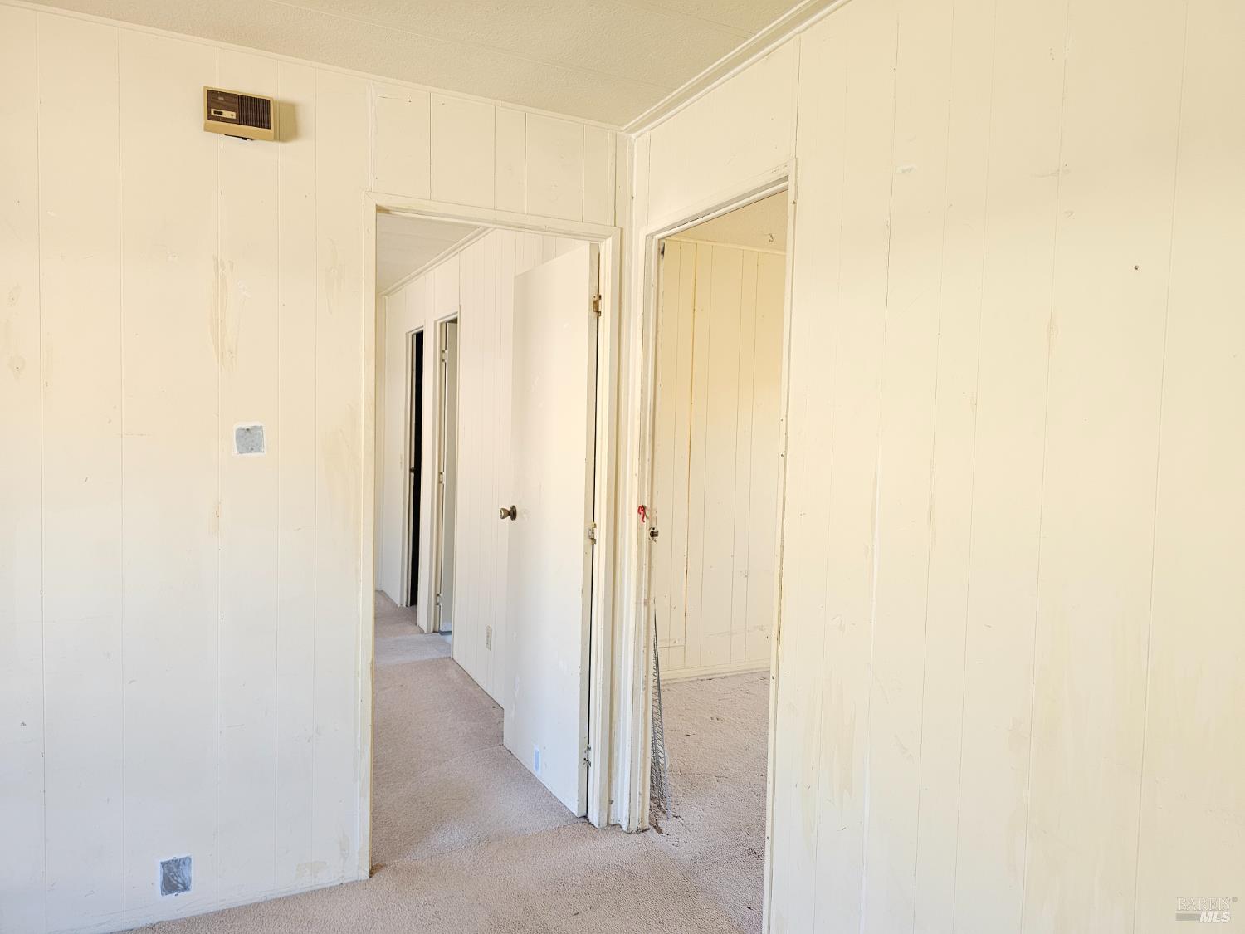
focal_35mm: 23
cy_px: 467
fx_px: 827
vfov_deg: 58.9
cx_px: 622
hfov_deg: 73.9
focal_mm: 6.3
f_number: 1.7
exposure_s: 1/170
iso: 320
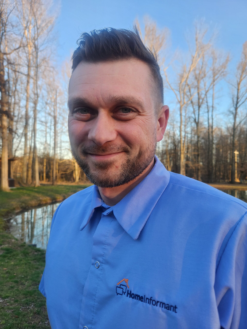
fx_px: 219
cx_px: 124
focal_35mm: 23
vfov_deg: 73.9
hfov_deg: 58.9
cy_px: 164
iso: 25
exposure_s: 1/180
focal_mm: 5.4
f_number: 1.8
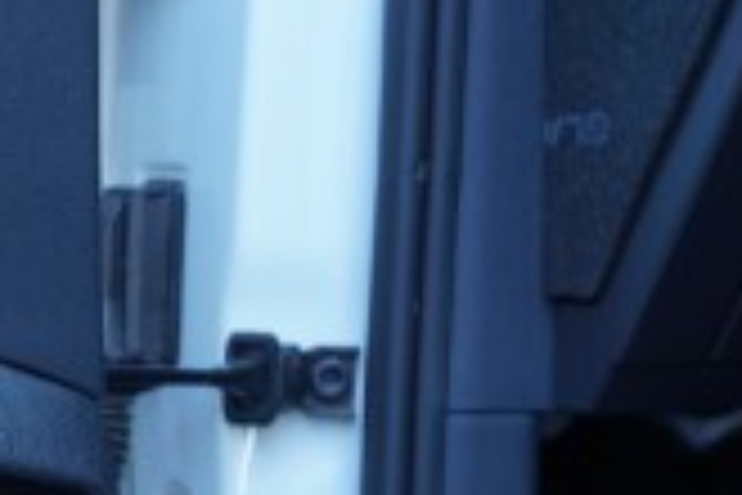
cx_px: -369
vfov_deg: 6.7
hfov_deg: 9.8
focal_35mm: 205
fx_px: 4215
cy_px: 637
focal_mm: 45
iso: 100
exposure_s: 1/20
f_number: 4.5
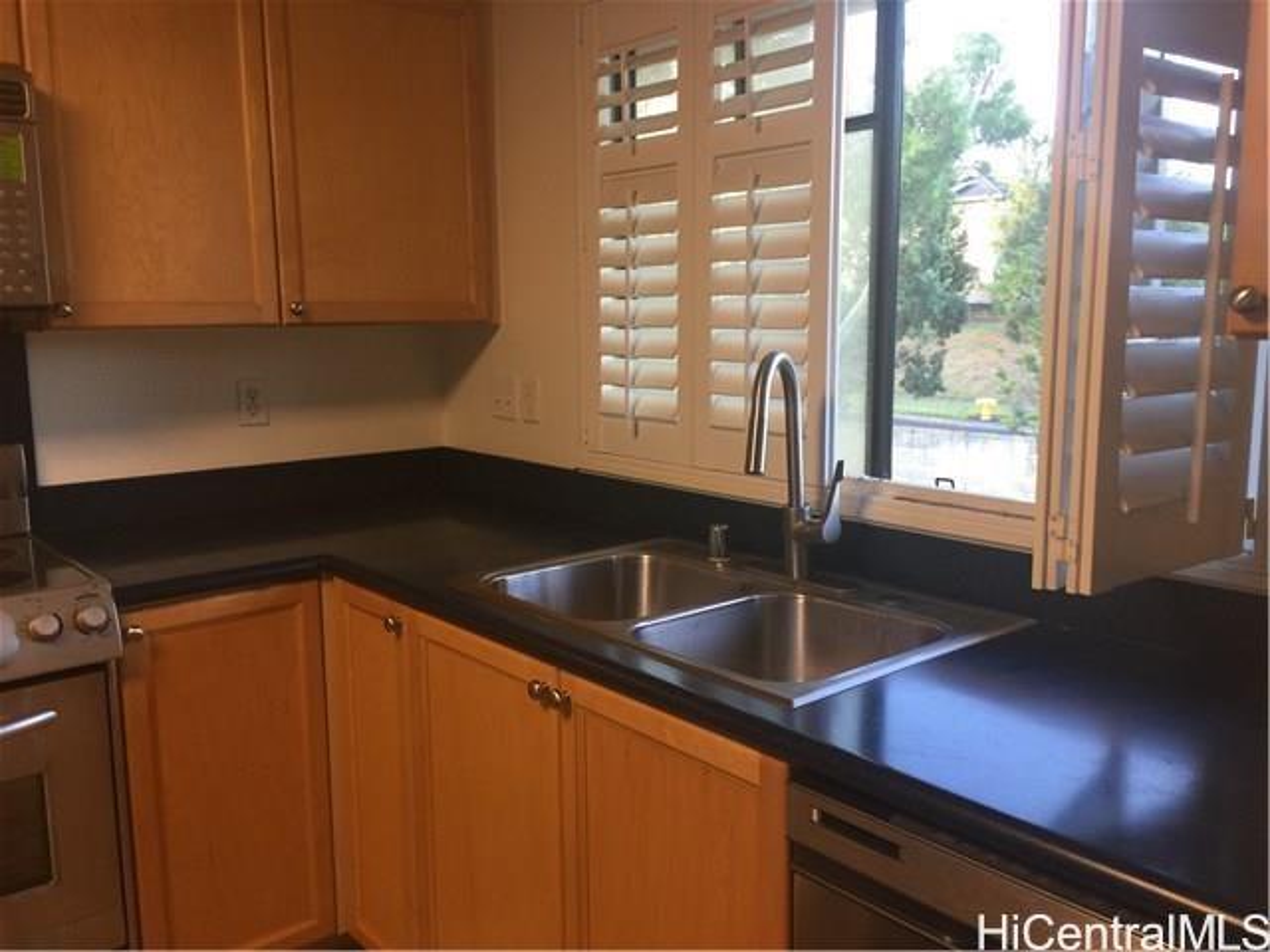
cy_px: 476
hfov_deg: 61.7
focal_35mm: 29
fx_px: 1064
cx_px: 635
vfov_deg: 48.2
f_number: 2.2
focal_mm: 4.15
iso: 40
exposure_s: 1/15
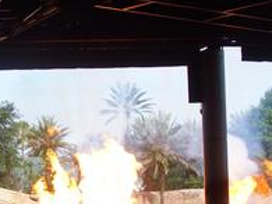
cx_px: -18
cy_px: 189
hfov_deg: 19.5
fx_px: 762
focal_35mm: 97
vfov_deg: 15.0
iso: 100
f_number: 3.5
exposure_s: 1/400
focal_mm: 9
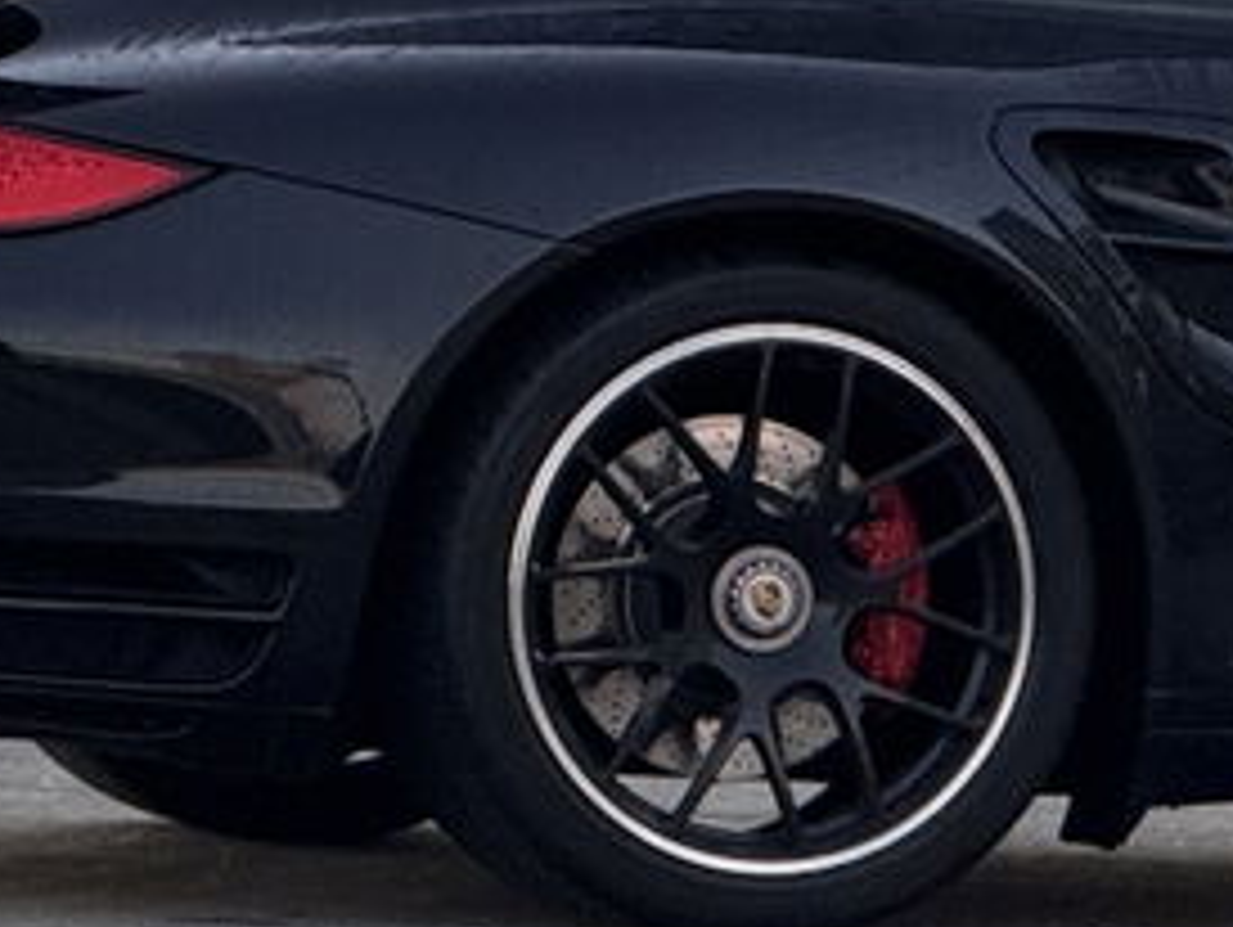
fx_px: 15971
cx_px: 1656
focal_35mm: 448
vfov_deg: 3.3
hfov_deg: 4.4
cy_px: 126
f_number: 2.8
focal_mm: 15.66
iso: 320
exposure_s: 1/99
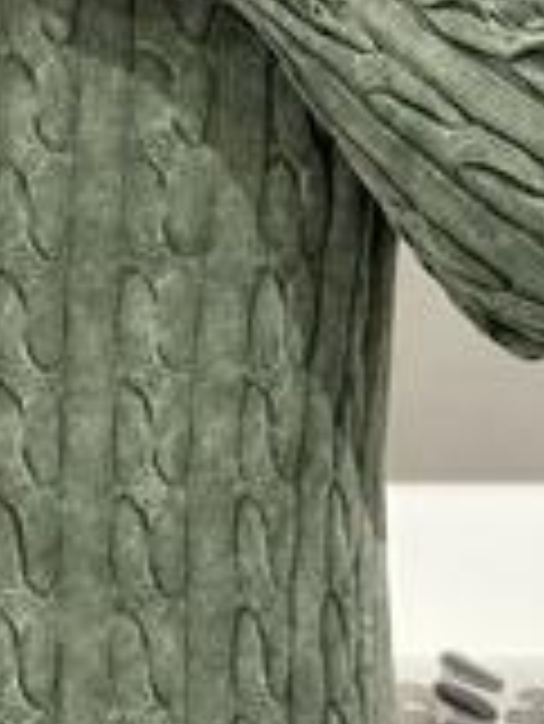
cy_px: 288
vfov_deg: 14.2
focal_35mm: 139
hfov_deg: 10.6
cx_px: 58
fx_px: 2909
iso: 160
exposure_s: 1/100
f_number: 1.78
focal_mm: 6.76
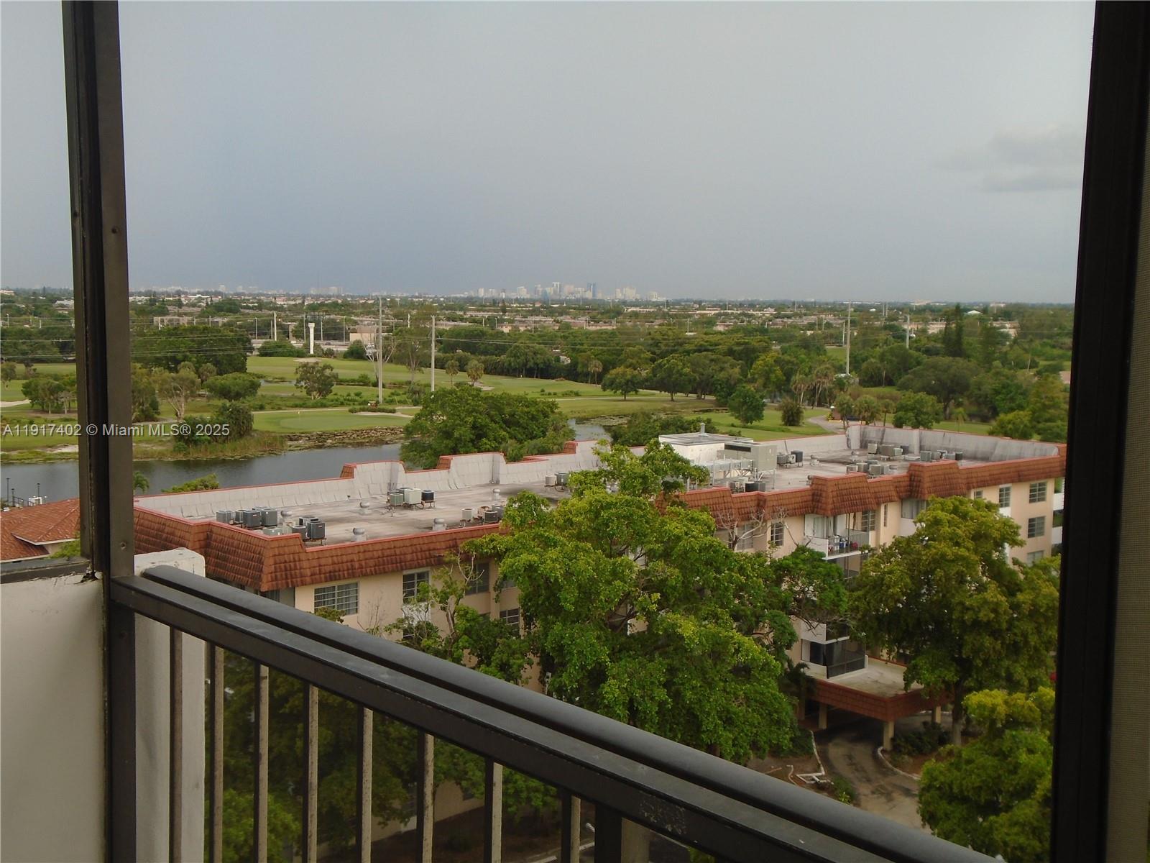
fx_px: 1395
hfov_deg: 44.8
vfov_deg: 34.3
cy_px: 432
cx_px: 575
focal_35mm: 42
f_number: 4.1
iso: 100
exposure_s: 1/100
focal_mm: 7.4
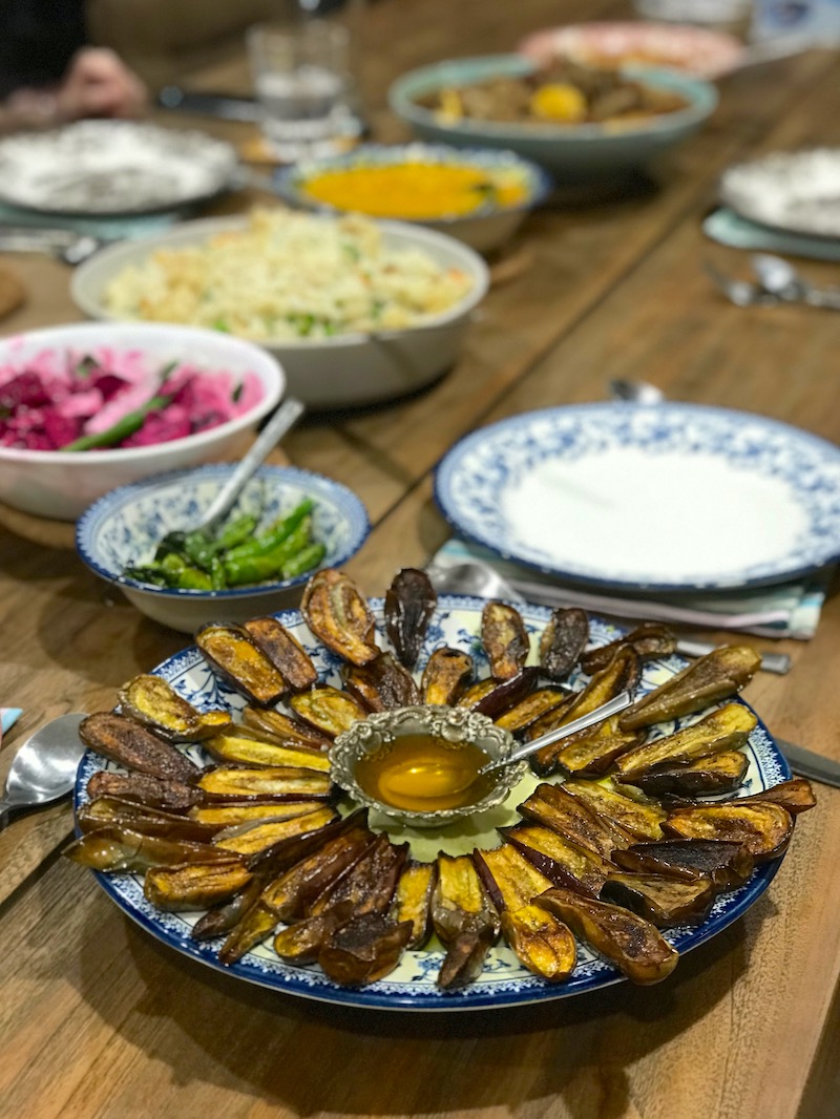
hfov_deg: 25.7
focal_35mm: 57
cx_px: 420
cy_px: 560
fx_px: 1843
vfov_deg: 33.8
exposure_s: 1/50
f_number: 2.8
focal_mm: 6.6
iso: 320
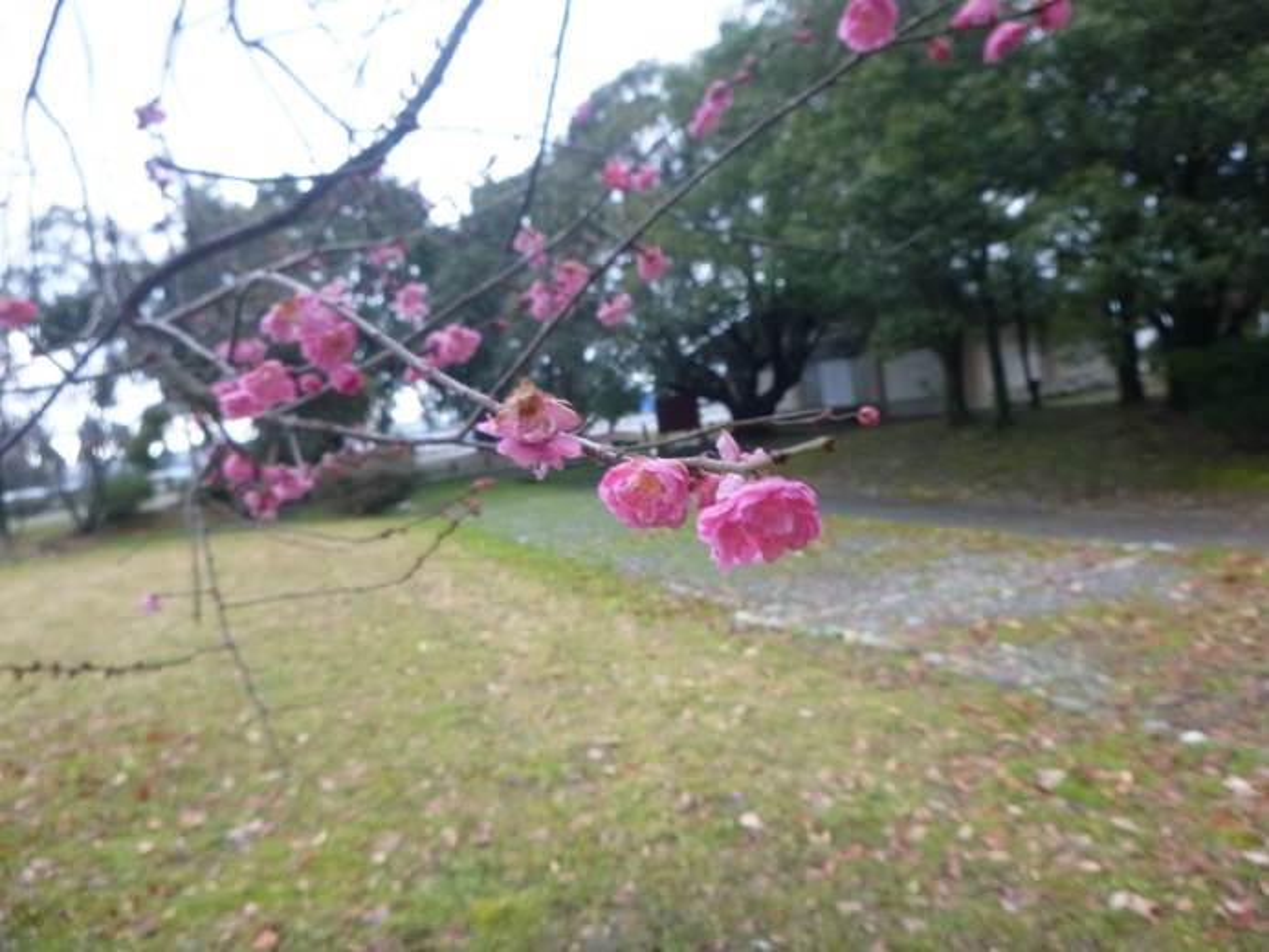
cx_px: 634
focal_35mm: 25
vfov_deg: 54.9
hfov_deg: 69.4
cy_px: 476
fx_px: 916
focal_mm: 4.5
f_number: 3.9
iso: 250
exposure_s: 1/60
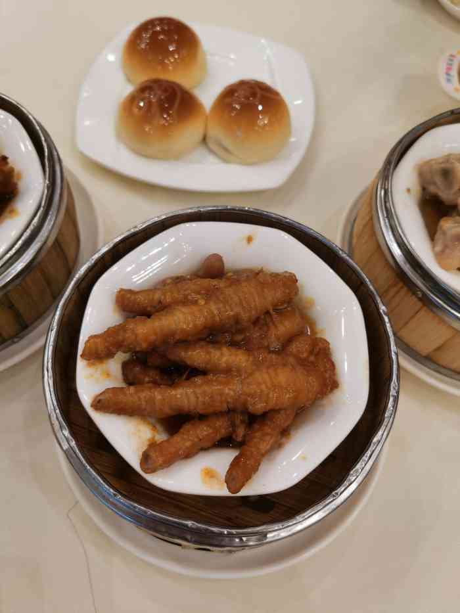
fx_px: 478
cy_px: 306
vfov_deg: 65.3
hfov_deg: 51.4
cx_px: 230
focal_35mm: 27
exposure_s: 1/100
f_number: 1.6
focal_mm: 5.56
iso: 64
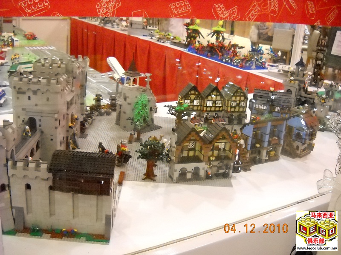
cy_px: 128
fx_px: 404
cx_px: 170
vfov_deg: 35.1
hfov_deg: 45.8
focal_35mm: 41
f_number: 3.1
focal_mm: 6.72
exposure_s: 1/40
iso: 800
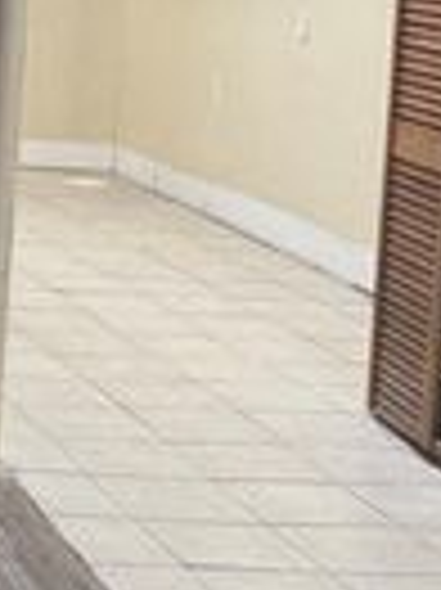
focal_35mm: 109
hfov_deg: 10.8
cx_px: -724
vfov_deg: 17.8
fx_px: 1855
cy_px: 47
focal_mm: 6.76
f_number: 1.78
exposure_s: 1/60
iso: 320
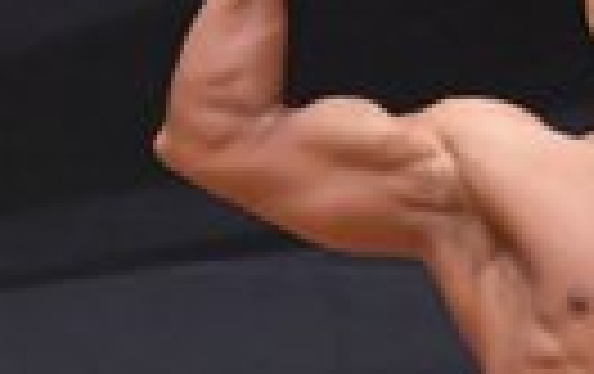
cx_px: 511
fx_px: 26092
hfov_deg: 1.3
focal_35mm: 1609
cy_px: 703
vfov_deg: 0.8
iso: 6400
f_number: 5.6
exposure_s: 1/400
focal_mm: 180
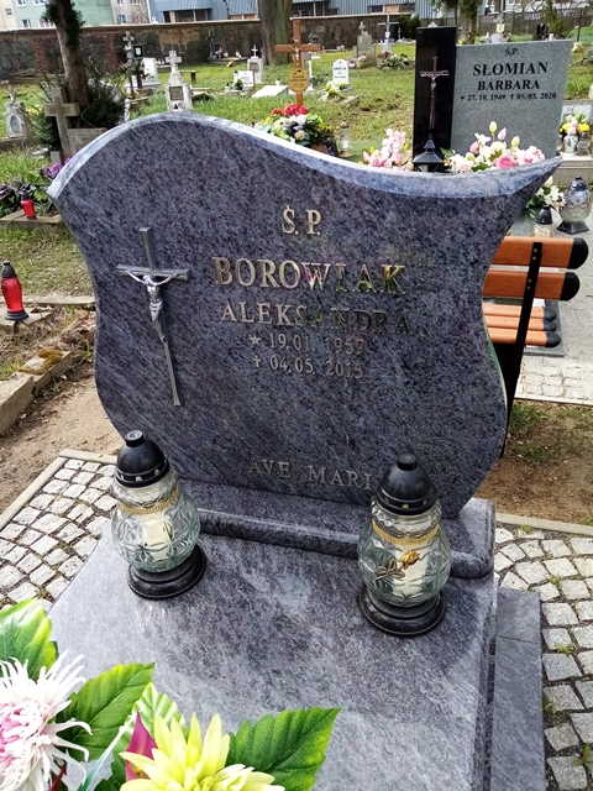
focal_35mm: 26
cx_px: 296
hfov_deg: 53.1
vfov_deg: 67.3
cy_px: 396
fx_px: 594
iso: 109
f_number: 1.8
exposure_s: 1/294
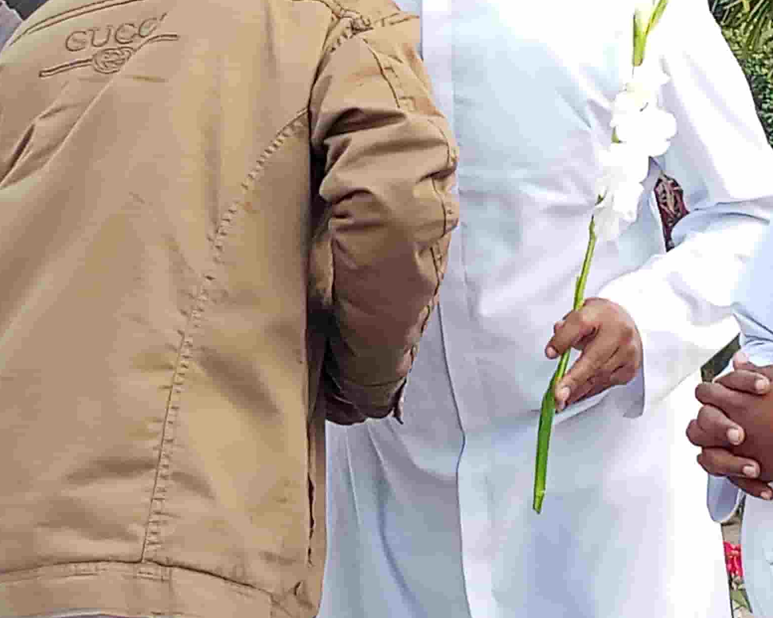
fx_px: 3181
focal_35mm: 139
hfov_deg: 13.9
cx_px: 443
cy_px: 194
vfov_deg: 11.1
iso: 50
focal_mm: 3.98
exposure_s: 1/115
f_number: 1.8
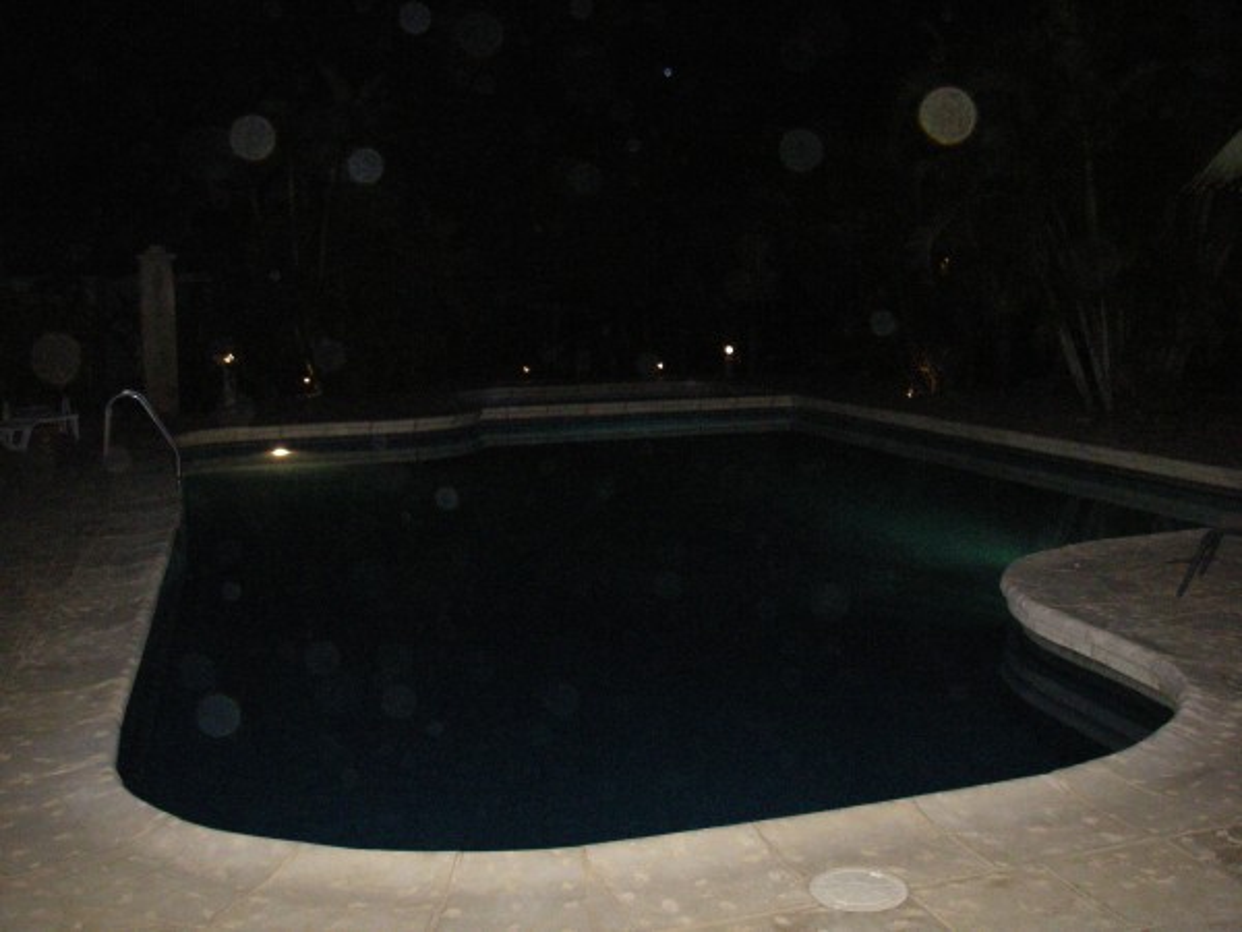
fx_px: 1363
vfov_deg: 37.7
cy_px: 466
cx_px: 621
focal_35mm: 38
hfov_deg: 49.0
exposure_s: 1/40
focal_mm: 6.3
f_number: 3.3
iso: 400
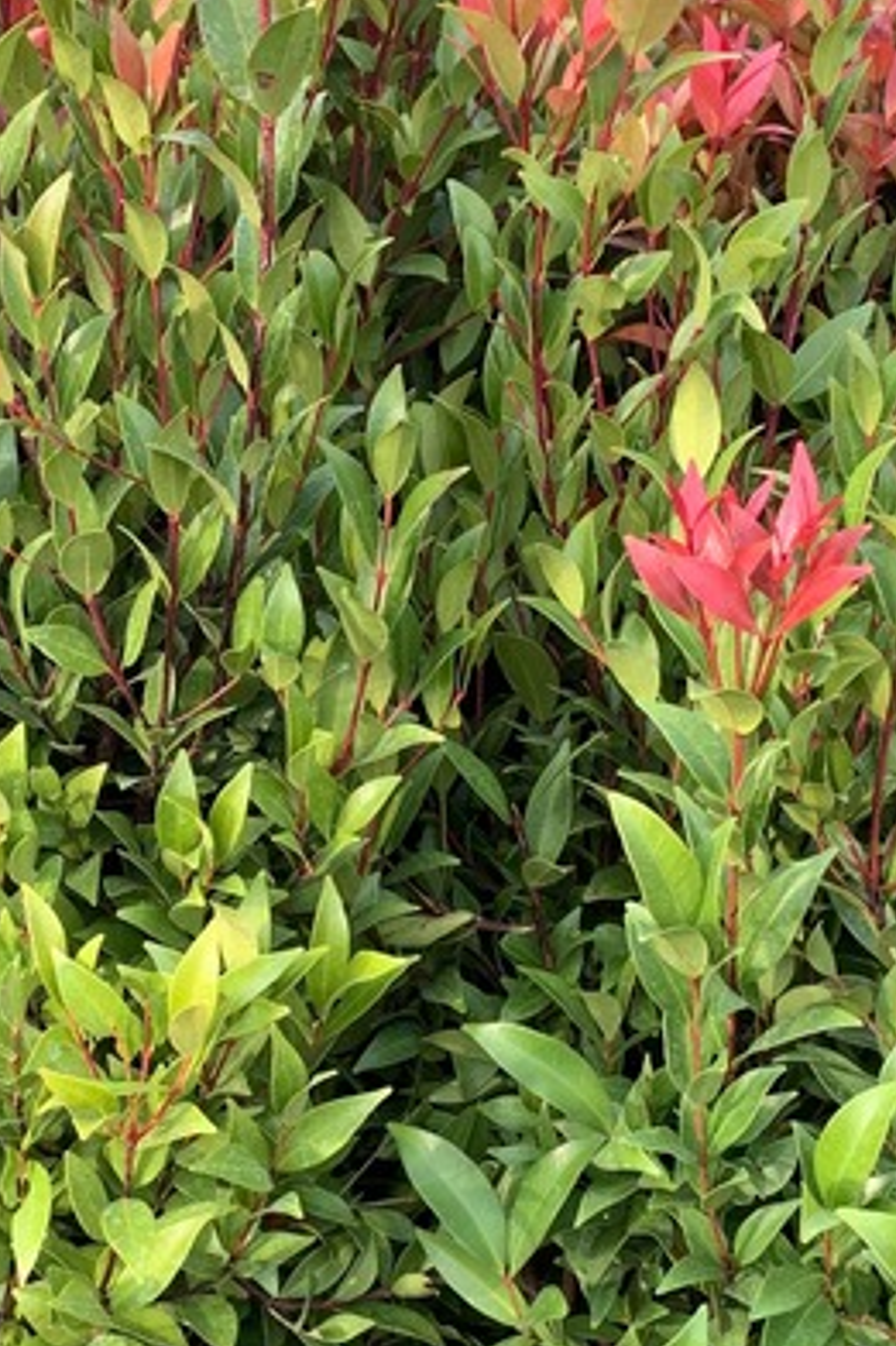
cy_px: 725
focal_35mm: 69
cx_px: 237
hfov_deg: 19.6
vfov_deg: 29.2
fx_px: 2578
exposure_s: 1/122
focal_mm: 4.25
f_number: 1.8
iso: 25
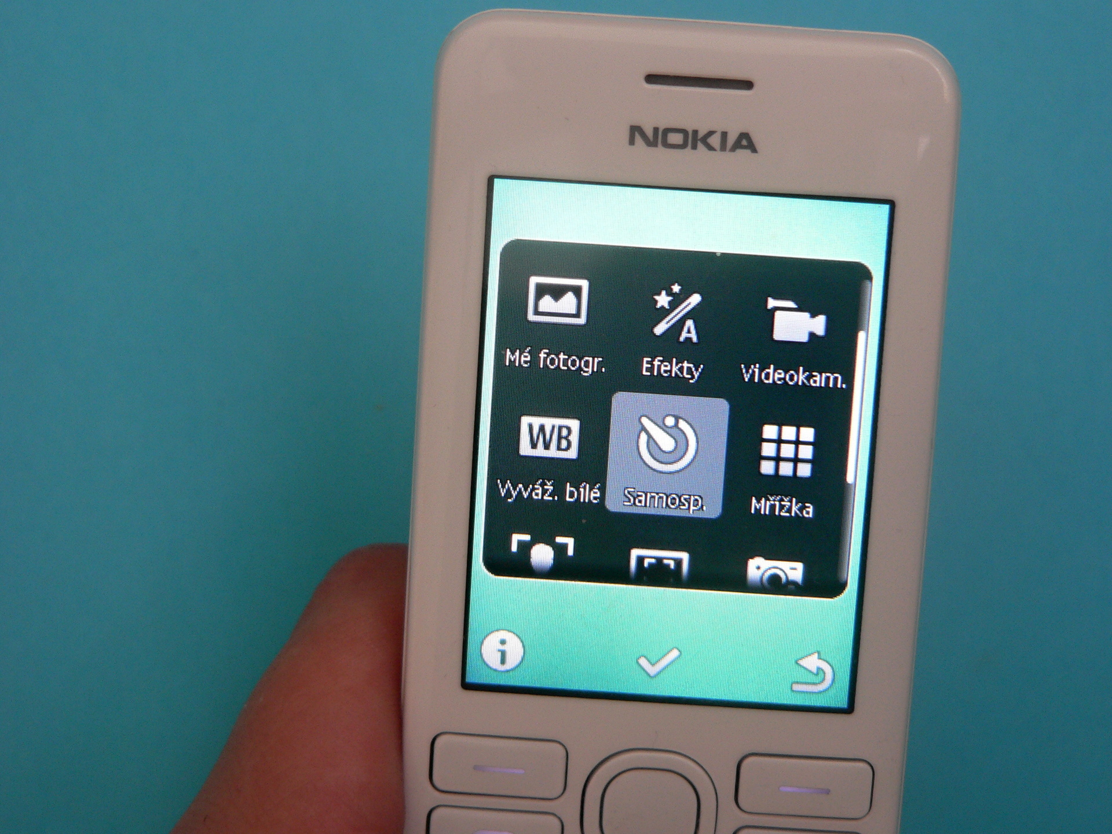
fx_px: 3180
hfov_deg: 19.8
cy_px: 417
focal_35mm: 99
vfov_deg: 14.9
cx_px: 556
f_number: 2.8
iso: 100
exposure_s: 1/15
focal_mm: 16.4
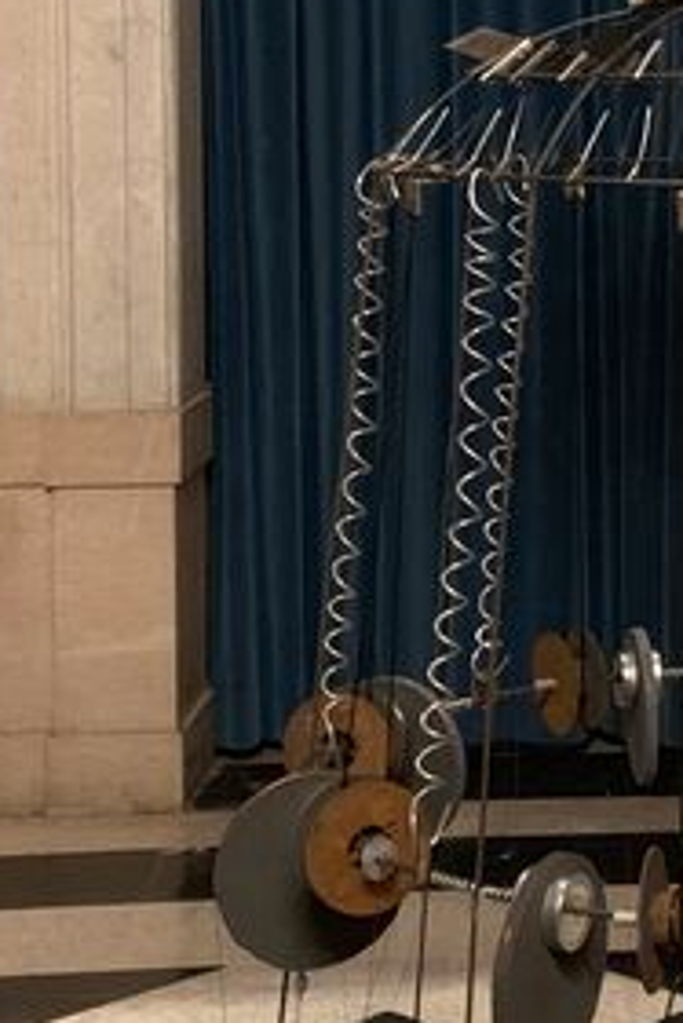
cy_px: 329
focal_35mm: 85
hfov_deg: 15.5
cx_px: 818
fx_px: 2416
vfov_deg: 23.8
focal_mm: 4.25
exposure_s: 1/25
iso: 640
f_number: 1.8
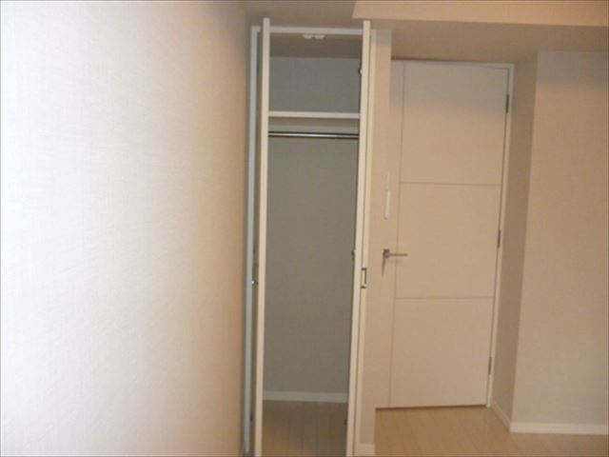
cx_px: 304
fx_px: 493
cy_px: 228
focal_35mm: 28
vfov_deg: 49.7
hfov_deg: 63.4
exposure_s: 1/60
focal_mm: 5
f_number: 3.1
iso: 400
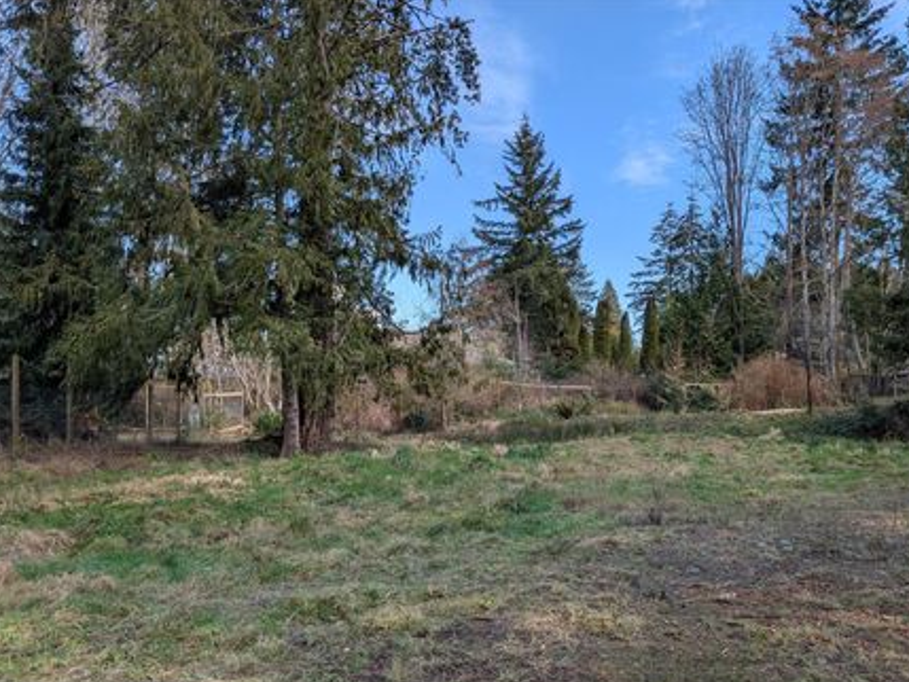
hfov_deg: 63.2
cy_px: 394
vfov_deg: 49.6
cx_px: 517
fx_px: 735
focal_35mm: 28
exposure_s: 1/742
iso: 21
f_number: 1.68
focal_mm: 6.9
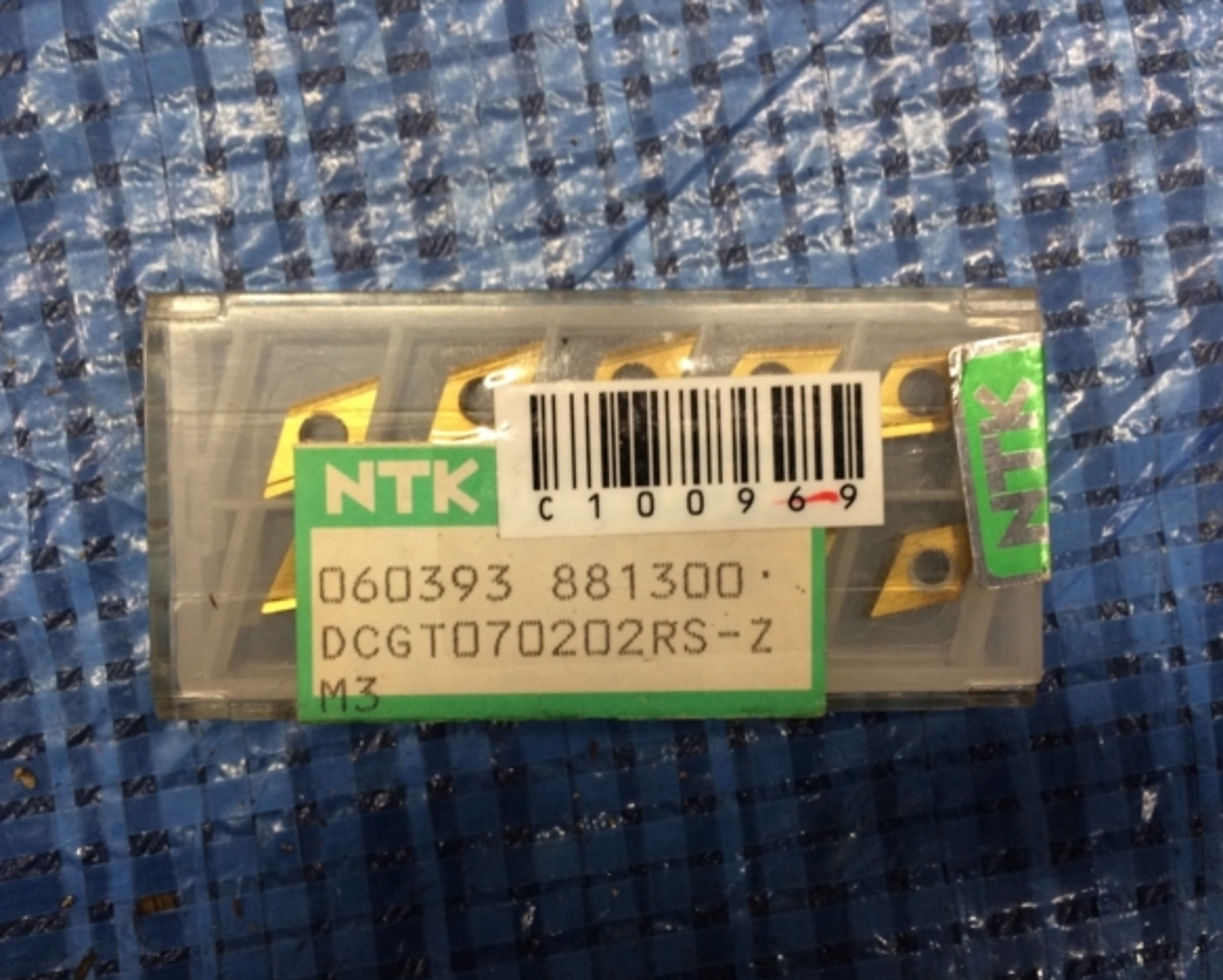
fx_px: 1123
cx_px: 609
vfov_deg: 47.2
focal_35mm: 31
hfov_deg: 57.1
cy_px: 498
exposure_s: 1/30
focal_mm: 4.15
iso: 125
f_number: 2.2
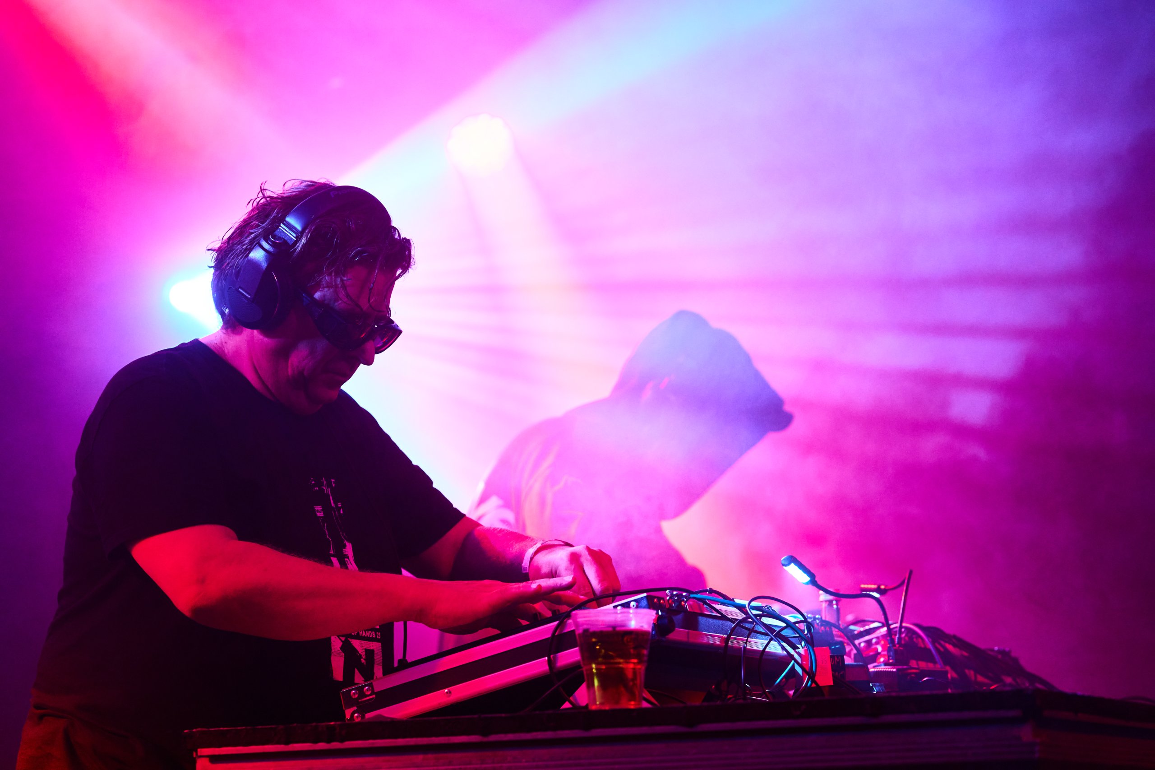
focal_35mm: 104
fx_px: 3336
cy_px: 385
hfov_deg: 19.6
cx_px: 578
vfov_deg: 13.2
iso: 1250
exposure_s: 1/250
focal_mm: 104
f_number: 4
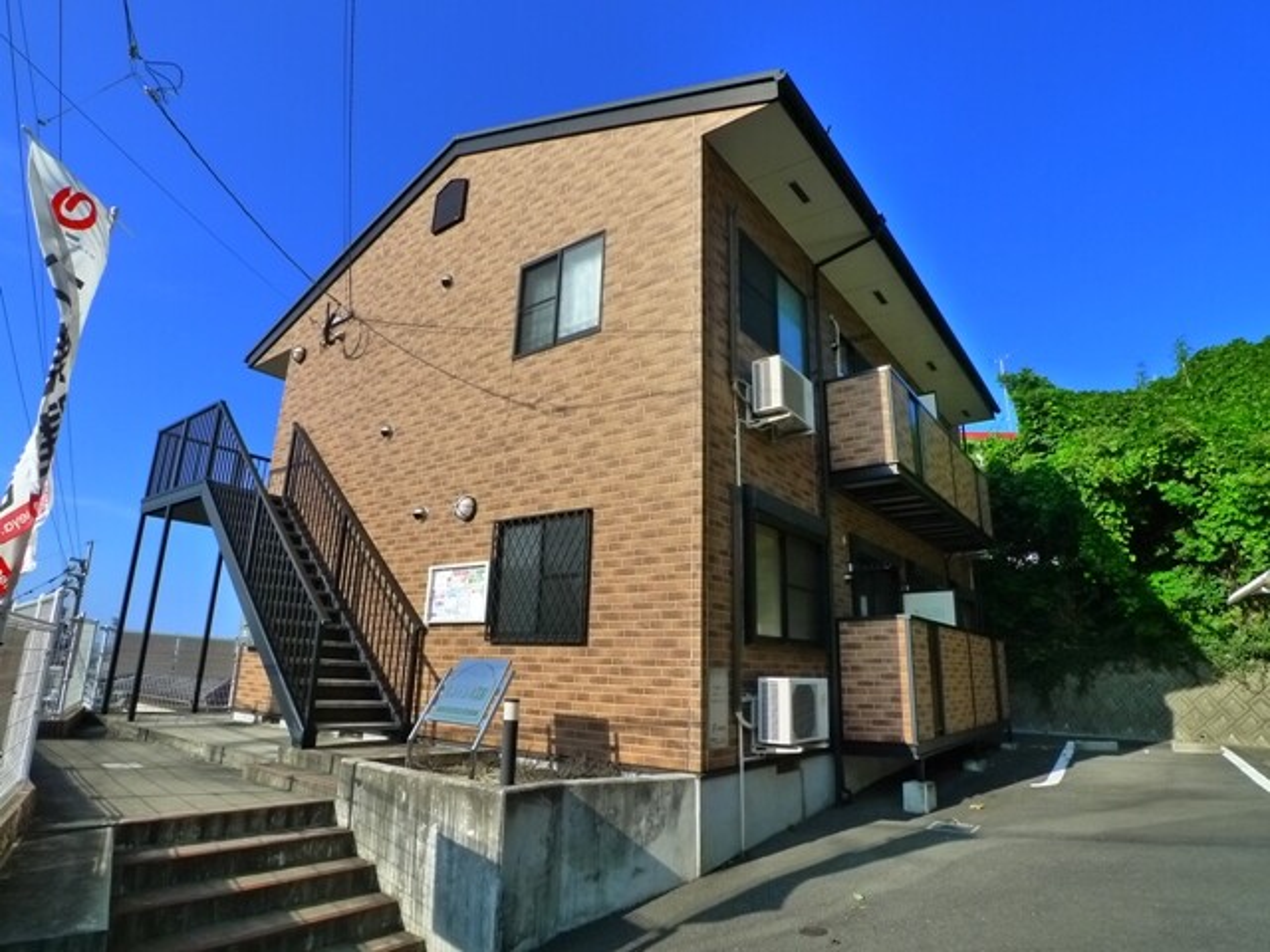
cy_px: 476
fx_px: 660
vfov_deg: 71.6
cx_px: 635
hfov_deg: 87.8
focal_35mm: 18
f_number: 4
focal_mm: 3.9
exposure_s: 1/800
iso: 400
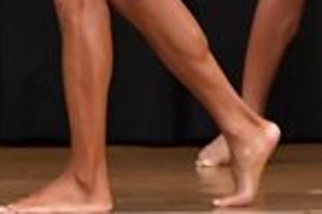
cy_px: -212
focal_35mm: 969
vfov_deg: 1.4
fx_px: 8657
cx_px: 583
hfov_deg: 2.1
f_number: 5.6
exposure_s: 1/400
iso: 6400
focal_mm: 122
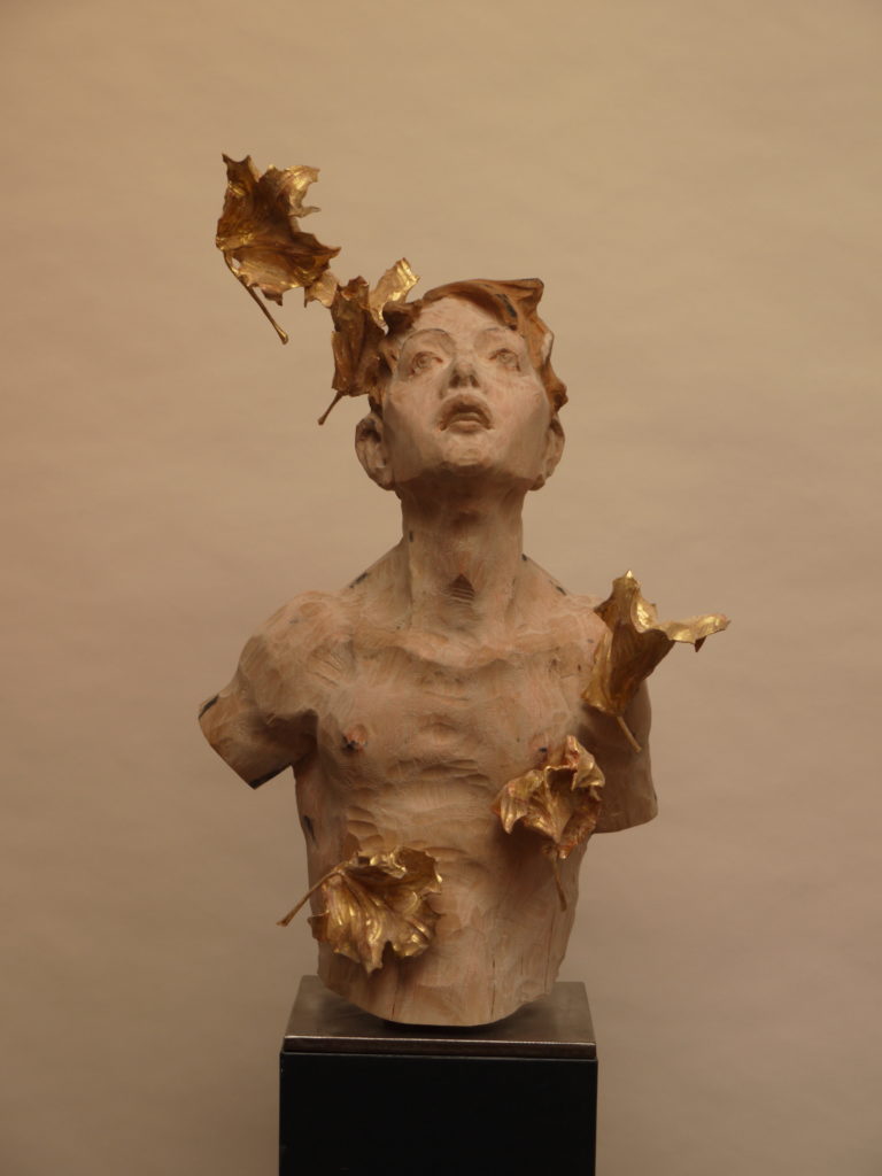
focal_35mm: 82
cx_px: 441
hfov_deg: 18.0
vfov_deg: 23.8
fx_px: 2786
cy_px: 588
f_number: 5.6
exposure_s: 1/80
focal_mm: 41
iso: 200
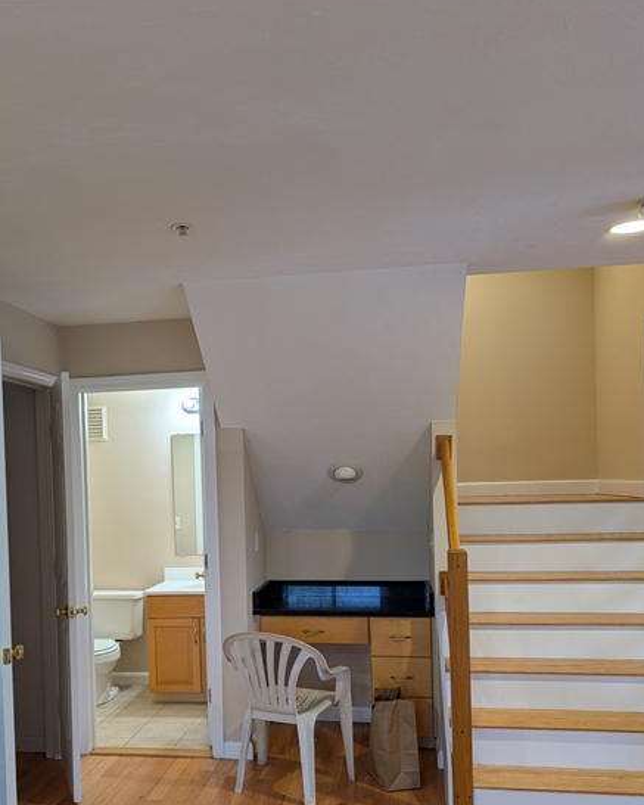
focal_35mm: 33
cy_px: 501
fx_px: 786
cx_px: 249
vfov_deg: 53.6
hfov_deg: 44.3
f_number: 1.68
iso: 19
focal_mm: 6.9
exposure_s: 1/82.6
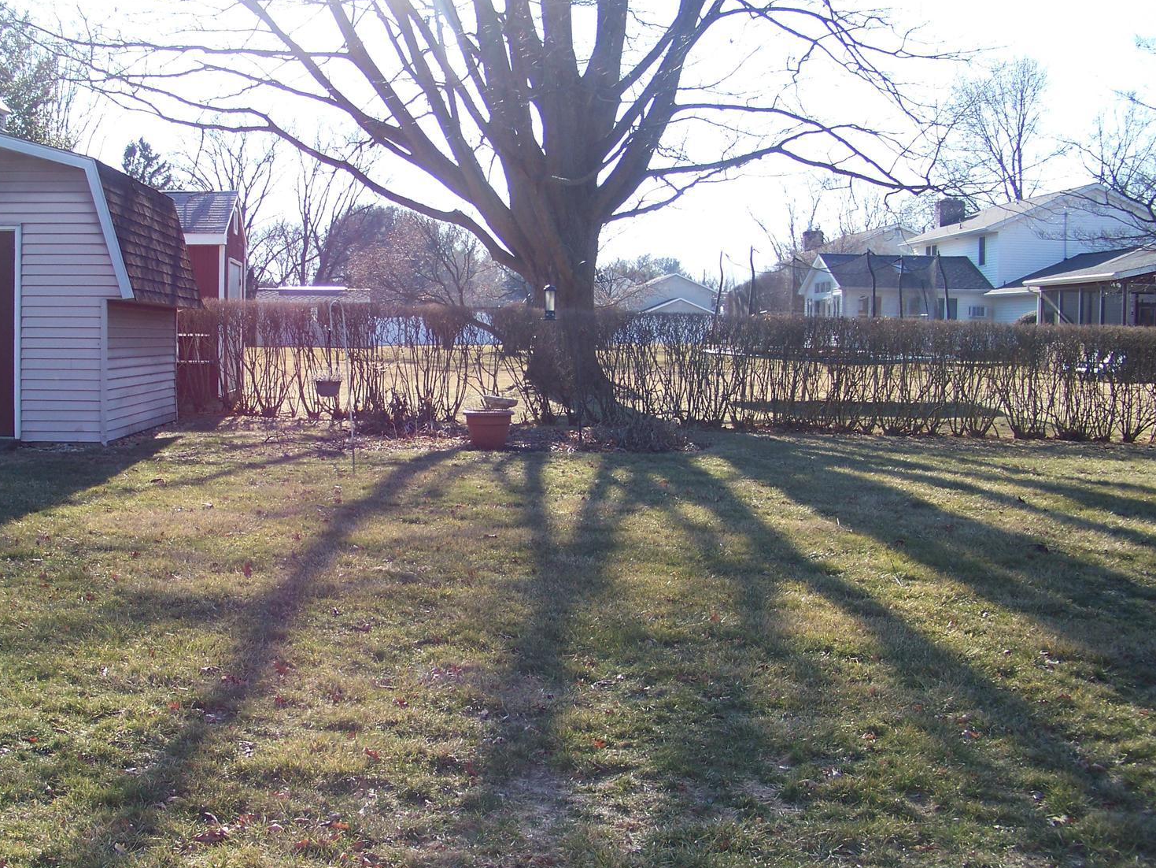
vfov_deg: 31.5
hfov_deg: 40.8
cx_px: 393
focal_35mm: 46
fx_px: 1536
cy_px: 436
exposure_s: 1/320
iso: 64
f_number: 2.8
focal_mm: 5.85
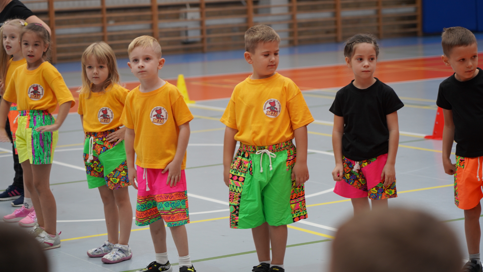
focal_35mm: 111
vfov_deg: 10.9
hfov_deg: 19.3
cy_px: 130
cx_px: 242
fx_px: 1422
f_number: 4
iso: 320
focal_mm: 105
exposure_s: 1/160
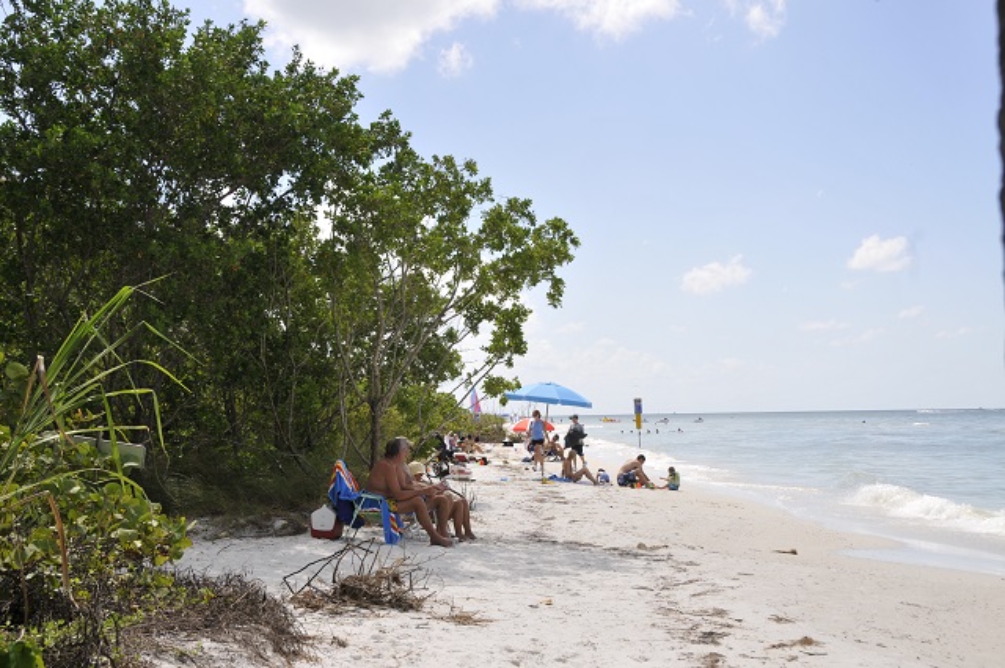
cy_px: 334
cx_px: 502
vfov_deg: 28.0
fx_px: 1338
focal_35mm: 48
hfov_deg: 41.2
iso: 200
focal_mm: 32
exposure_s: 1/400
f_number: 10
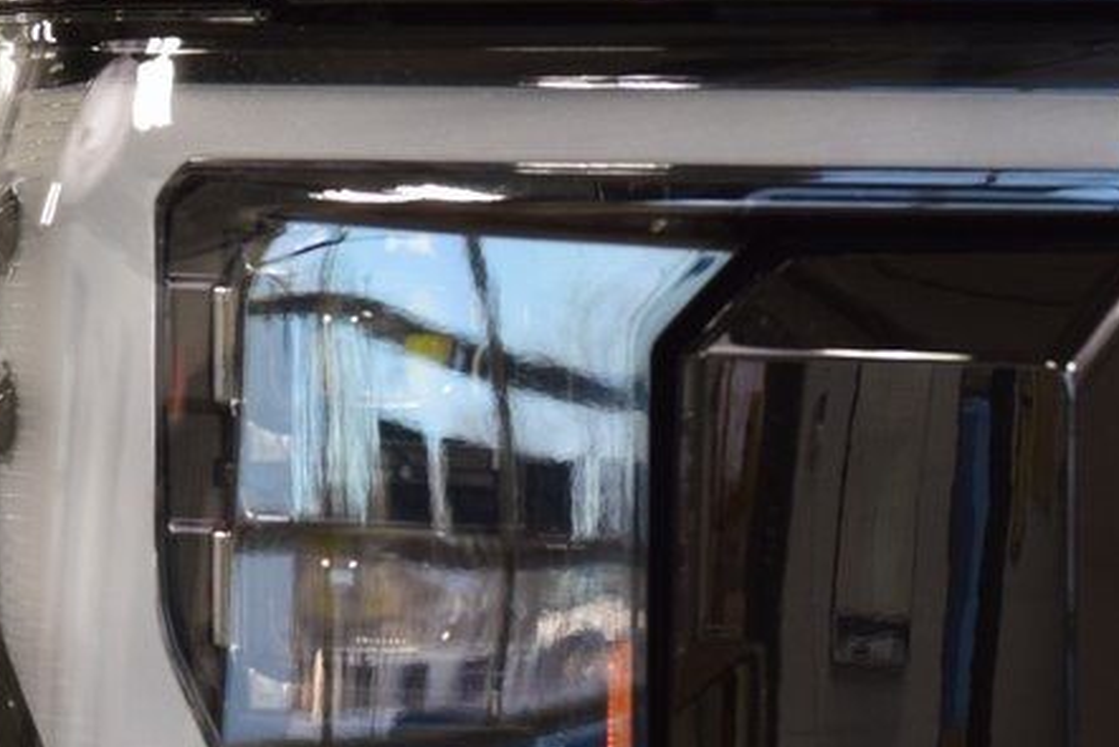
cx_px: 284
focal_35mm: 243
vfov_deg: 5.7
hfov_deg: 8.5
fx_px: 7555
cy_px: 642
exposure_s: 1/30
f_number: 7.1
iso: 1000
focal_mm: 70
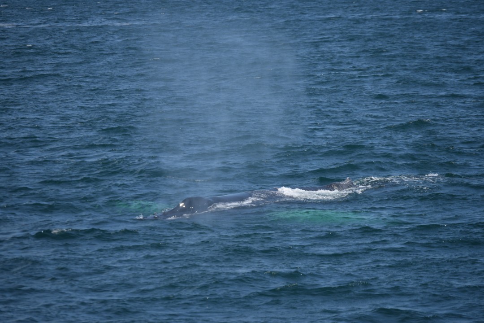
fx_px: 3529
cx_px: 242
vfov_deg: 5.2
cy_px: 162
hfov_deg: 7.8
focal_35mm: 262
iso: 200
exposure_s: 1/1600
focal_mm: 175
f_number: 5.6
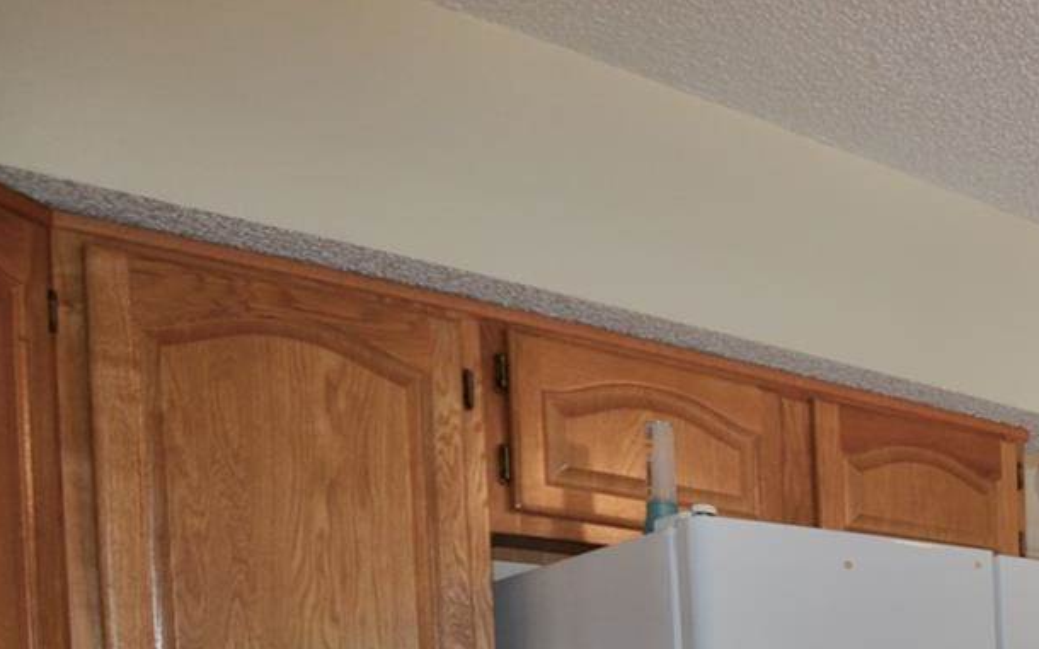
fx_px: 1359
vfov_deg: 23.4
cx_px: 1327
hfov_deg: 32.4
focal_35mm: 48
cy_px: 873
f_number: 4
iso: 360
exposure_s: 1/60
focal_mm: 12
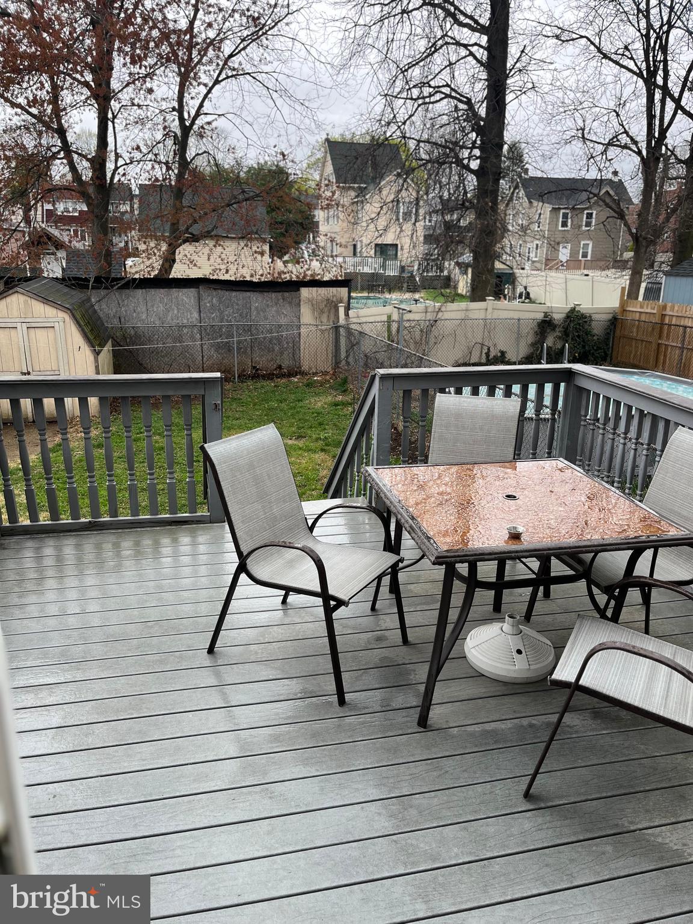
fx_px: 694
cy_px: 462
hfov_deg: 53.1
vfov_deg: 67.3
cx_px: 346
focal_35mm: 26
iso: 50
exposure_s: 1/300
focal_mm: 5.1
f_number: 1.6
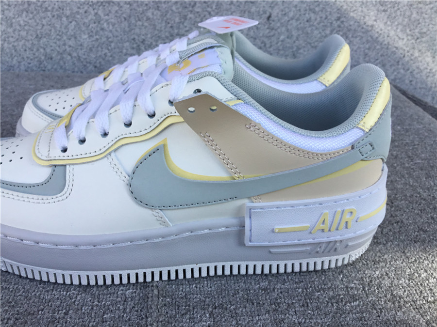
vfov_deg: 45.4
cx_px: 218
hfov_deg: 58.4
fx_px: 391
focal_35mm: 31
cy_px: 164
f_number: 2.4
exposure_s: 1/424
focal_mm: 3.3
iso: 25
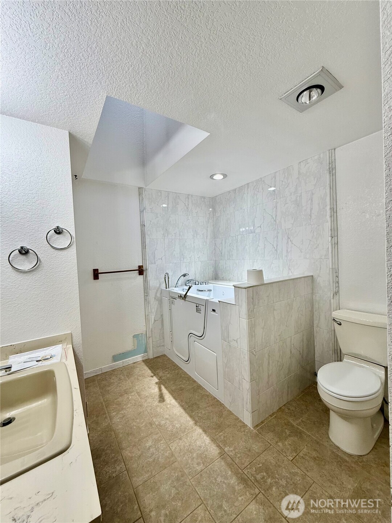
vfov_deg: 102.1
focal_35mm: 14
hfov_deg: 85.7
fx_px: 211
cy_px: 262
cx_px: 196
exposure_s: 1/120
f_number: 2.2
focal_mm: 2.22
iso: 125
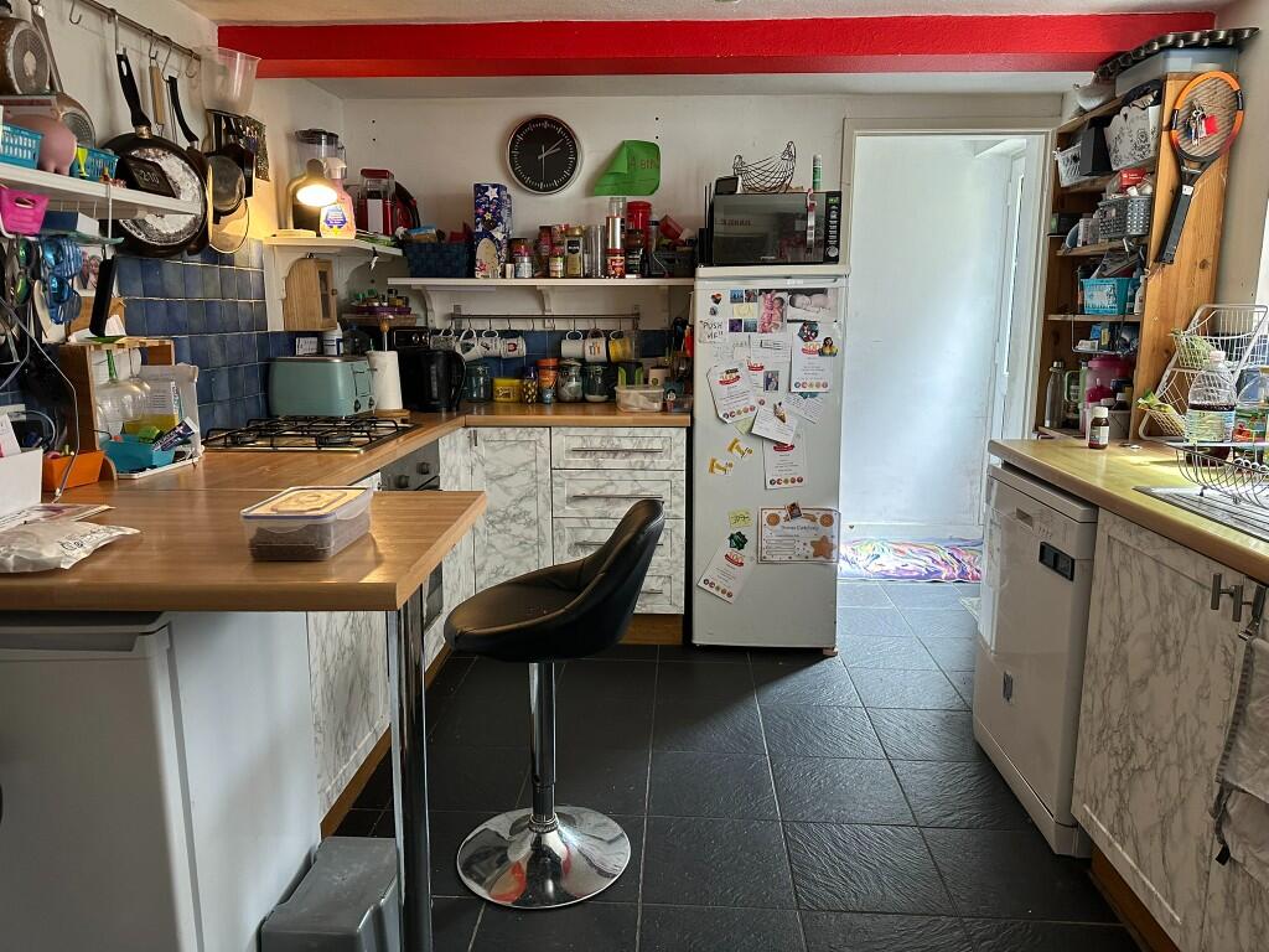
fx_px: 880
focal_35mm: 24
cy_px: 476
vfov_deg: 56.8
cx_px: 634
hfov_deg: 71.6
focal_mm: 6.86
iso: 320
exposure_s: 1/60
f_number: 1.78
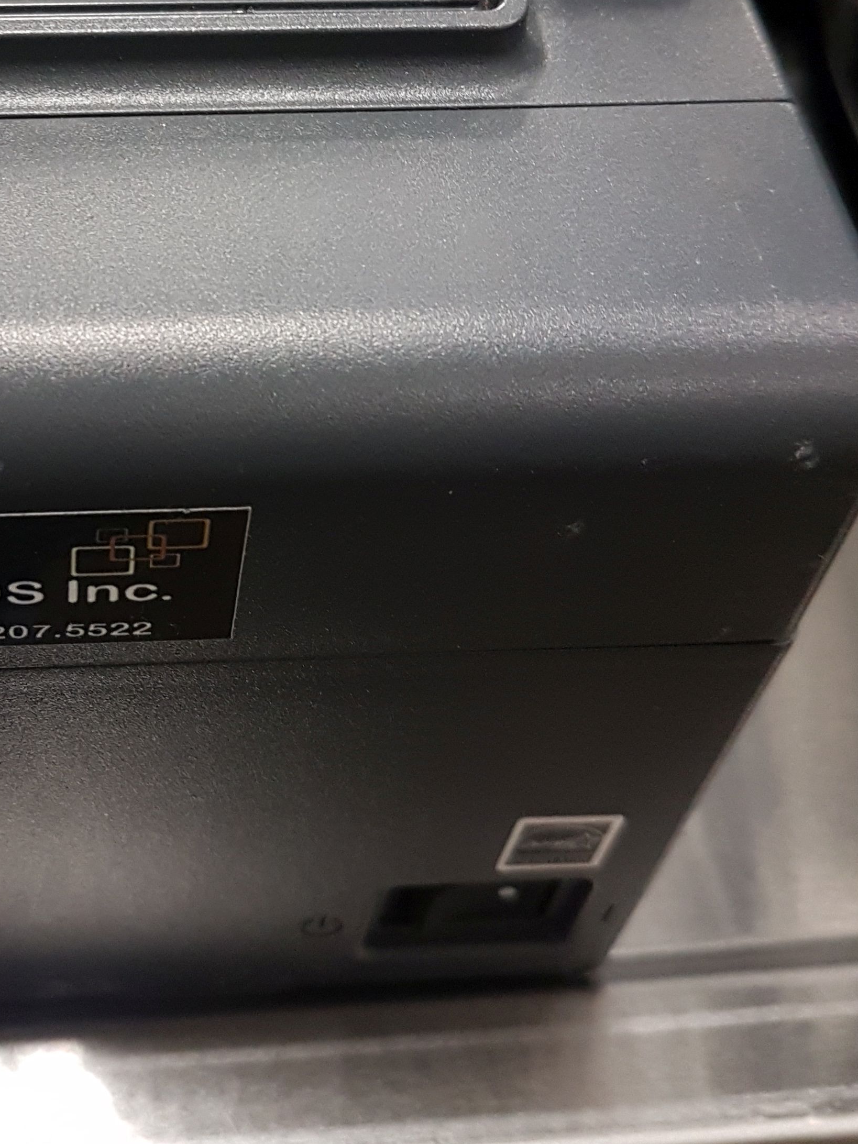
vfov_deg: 38.8
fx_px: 1586
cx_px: 89
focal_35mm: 48
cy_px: 312
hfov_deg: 29.1
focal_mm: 4.2
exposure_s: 1/40
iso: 200
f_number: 1.7
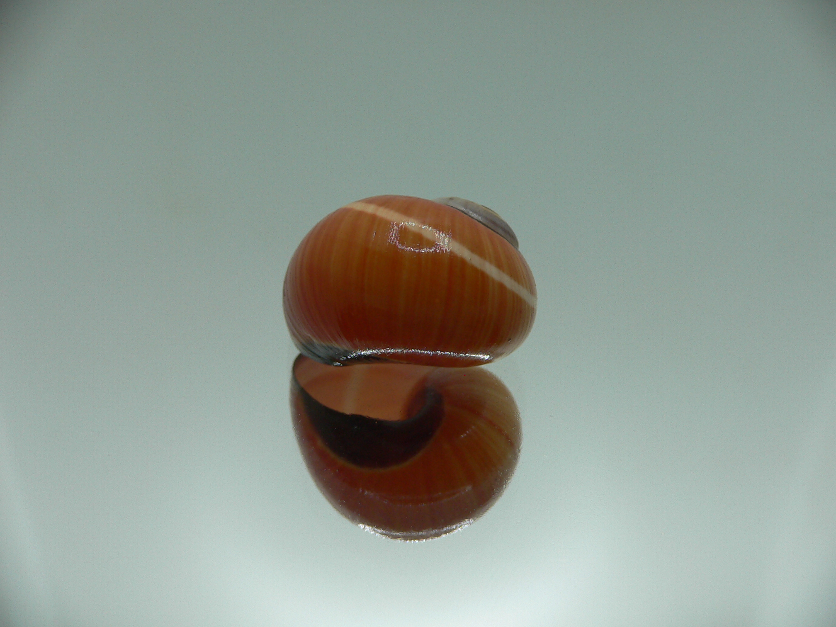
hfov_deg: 52.6
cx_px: 418
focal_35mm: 35
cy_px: 314
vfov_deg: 40.7
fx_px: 845
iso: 80
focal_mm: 4.6
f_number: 2.8
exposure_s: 1/100
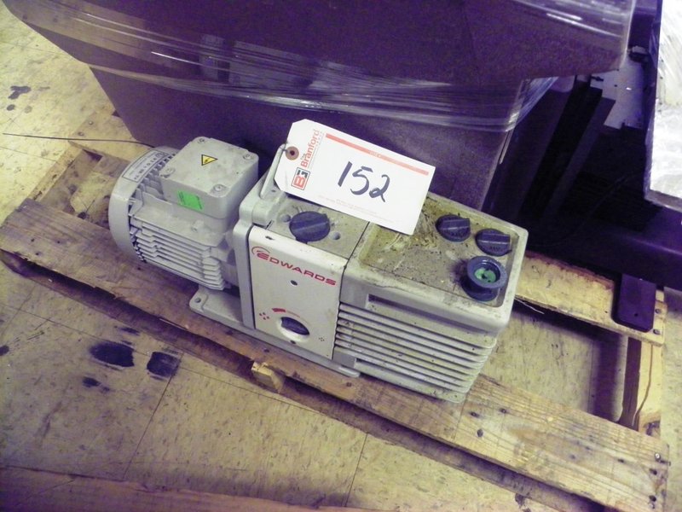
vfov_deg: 53.1
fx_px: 512
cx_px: 341
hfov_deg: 67.3
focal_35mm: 26
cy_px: 256
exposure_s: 1/30
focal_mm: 4.6
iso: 400
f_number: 2.8
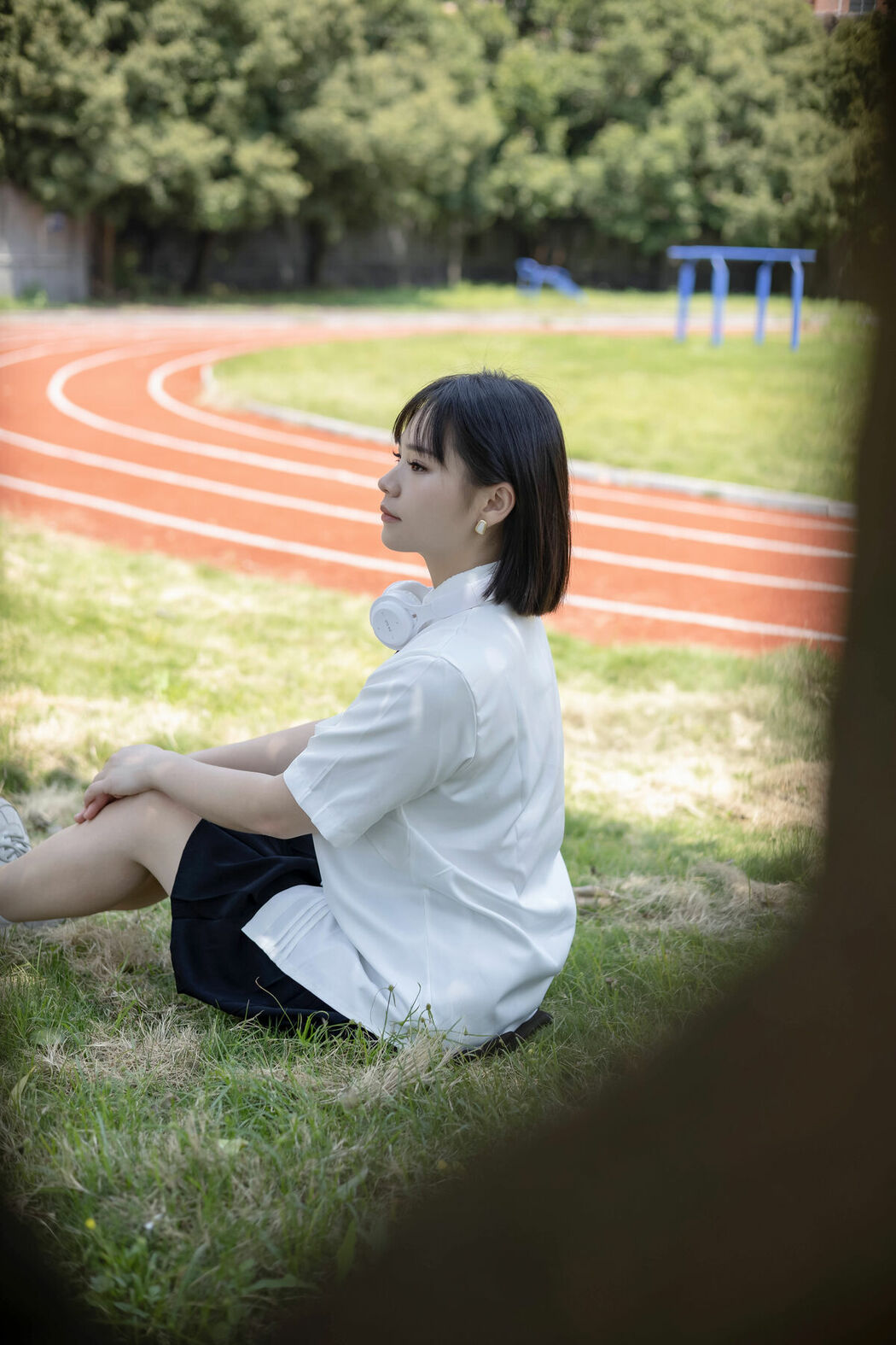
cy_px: 672
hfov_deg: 27.0
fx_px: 1867
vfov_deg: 39.6
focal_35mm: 50
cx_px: 448
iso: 125
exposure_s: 1/640
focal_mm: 50
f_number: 2.8
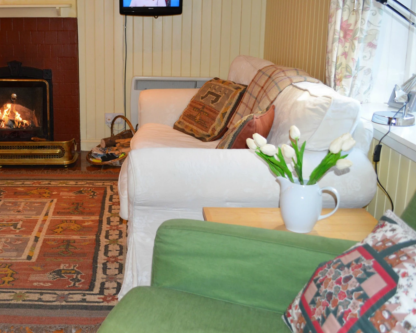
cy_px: 136
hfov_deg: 42.9
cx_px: 120
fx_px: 517
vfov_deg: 35.6
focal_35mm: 42
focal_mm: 20
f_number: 3.8
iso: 500
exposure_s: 1/60
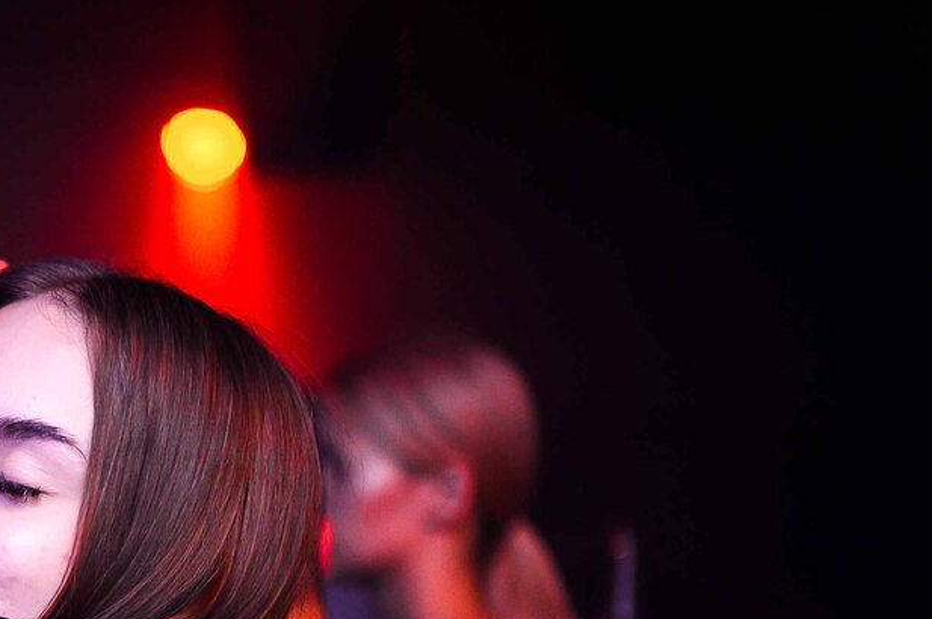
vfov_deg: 12.3
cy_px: 745
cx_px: -234
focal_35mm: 109
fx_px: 2819
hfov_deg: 17.7
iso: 400
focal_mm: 35
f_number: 1.4
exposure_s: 1/200
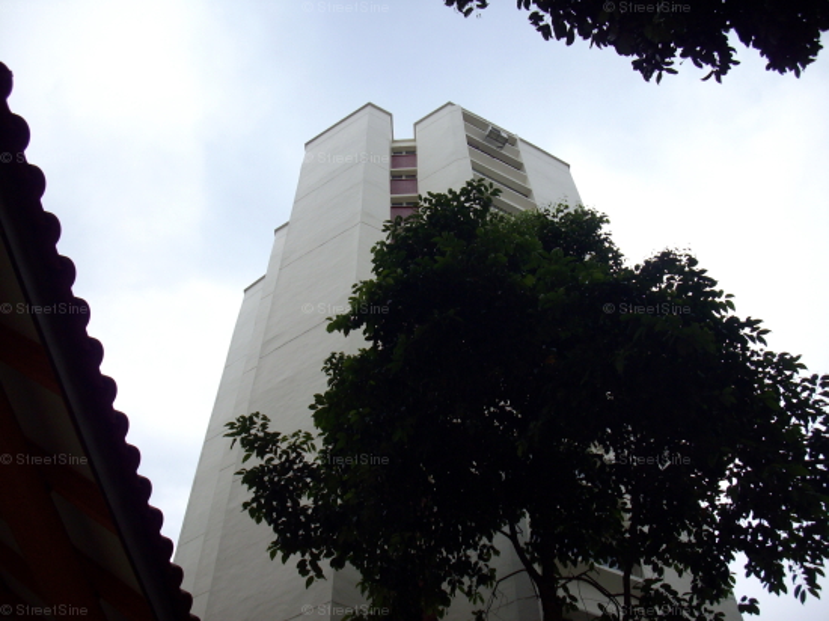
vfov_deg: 38.6
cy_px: 310
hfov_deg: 50.2
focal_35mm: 37
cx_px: 414
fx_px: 886
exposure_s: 1/200
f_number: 5.6
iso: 80
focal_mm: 6.2
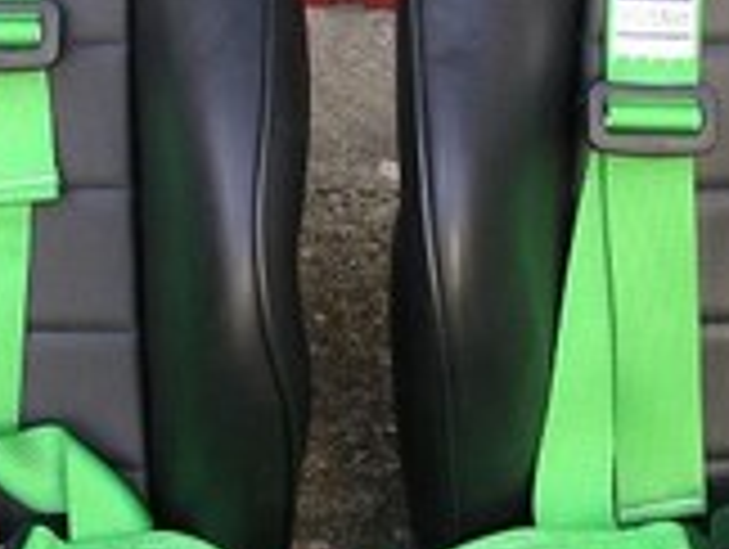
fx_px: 3079
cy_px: 256
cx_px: 292
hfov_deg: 13.5
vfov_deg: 10.2
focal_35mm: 146
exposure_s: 1/109
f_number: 2.8
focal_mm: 7.8
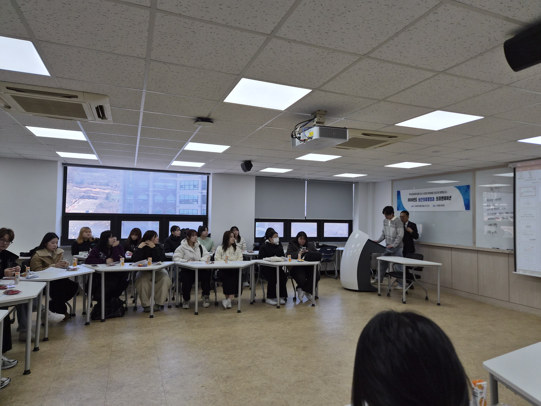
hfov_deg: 73.9
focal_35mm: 23
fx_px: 359
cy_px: 203
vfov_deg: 58.9
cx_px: 270
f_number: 1.8
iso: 80
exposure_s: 1/1018
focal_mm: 5.4
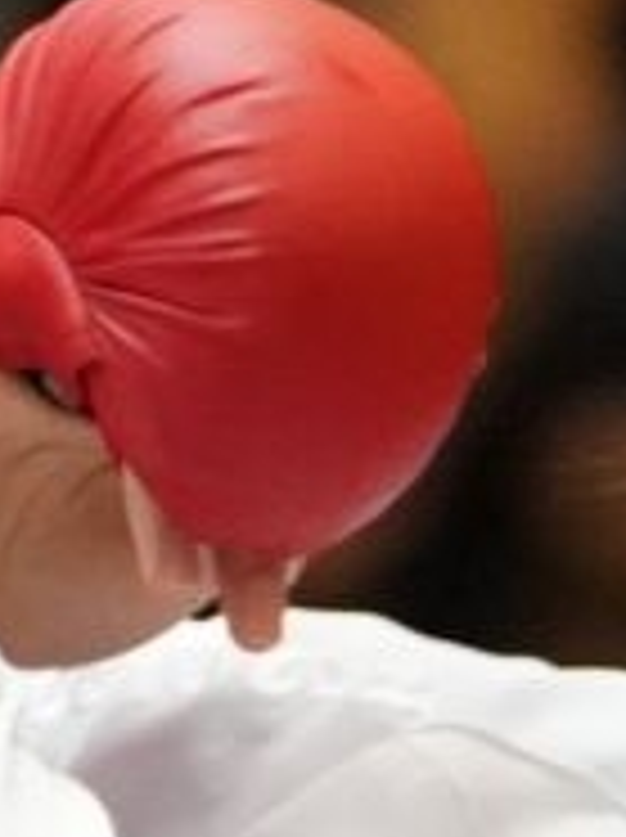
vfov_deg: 1.2
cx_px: -1081
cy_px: 1953
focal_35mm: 1595
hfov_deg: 0.9
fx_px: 38547
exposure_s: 1/800
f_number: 2.8
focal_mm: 171
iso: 5000
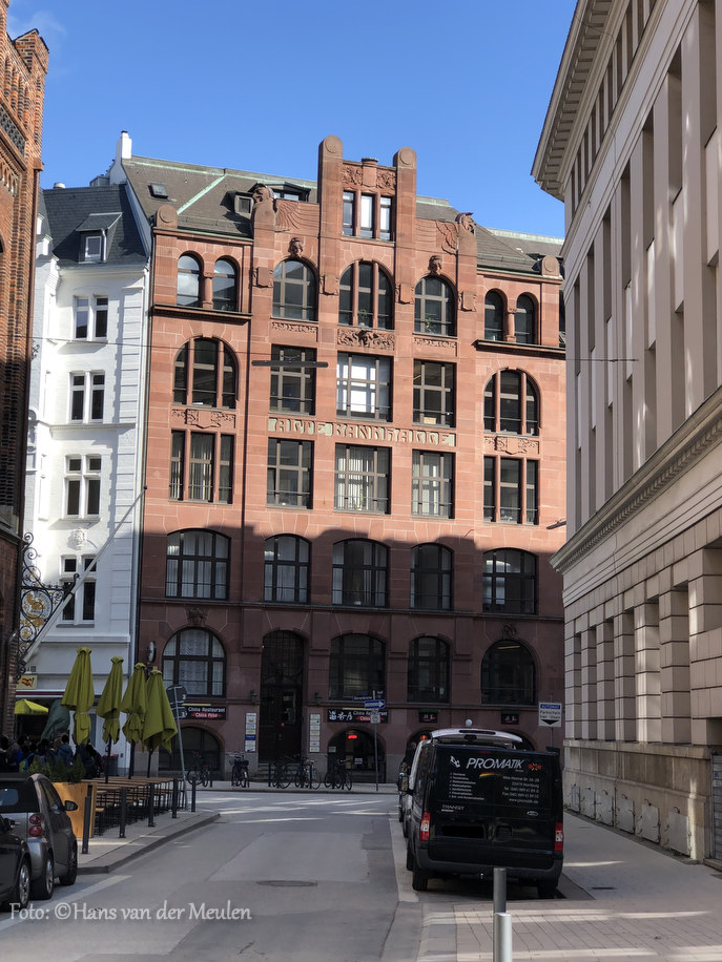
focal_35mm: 58
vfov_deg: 33.2
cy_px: 474
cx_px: 358
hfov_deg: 25.2
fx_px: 1613
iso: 20
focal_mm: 6.6
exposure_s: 1/375
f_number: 2.8
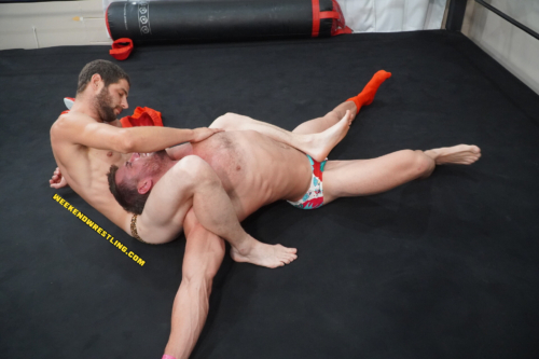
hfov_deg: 67.4
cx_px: 270
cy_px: 180
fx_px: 404
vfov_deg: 47.9
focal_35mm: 27
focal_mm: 18
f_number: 4
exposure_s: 1/160
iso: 4000
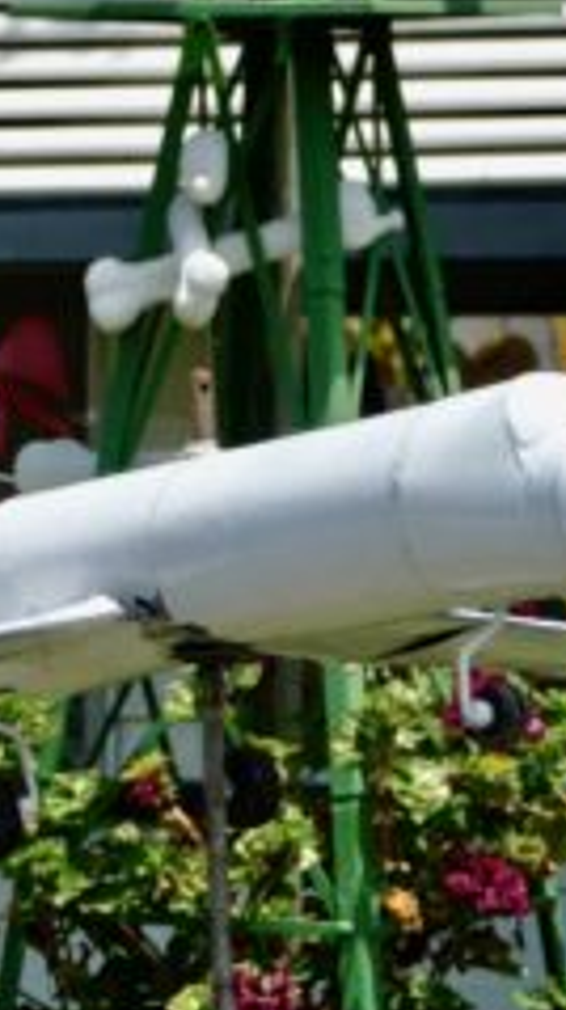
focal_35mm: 257
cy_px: 613
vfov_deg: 8.4
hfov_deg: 4.7
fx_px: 6874
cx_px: -13
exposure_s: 1/640
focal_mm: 24.1
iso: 100
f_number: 4.8
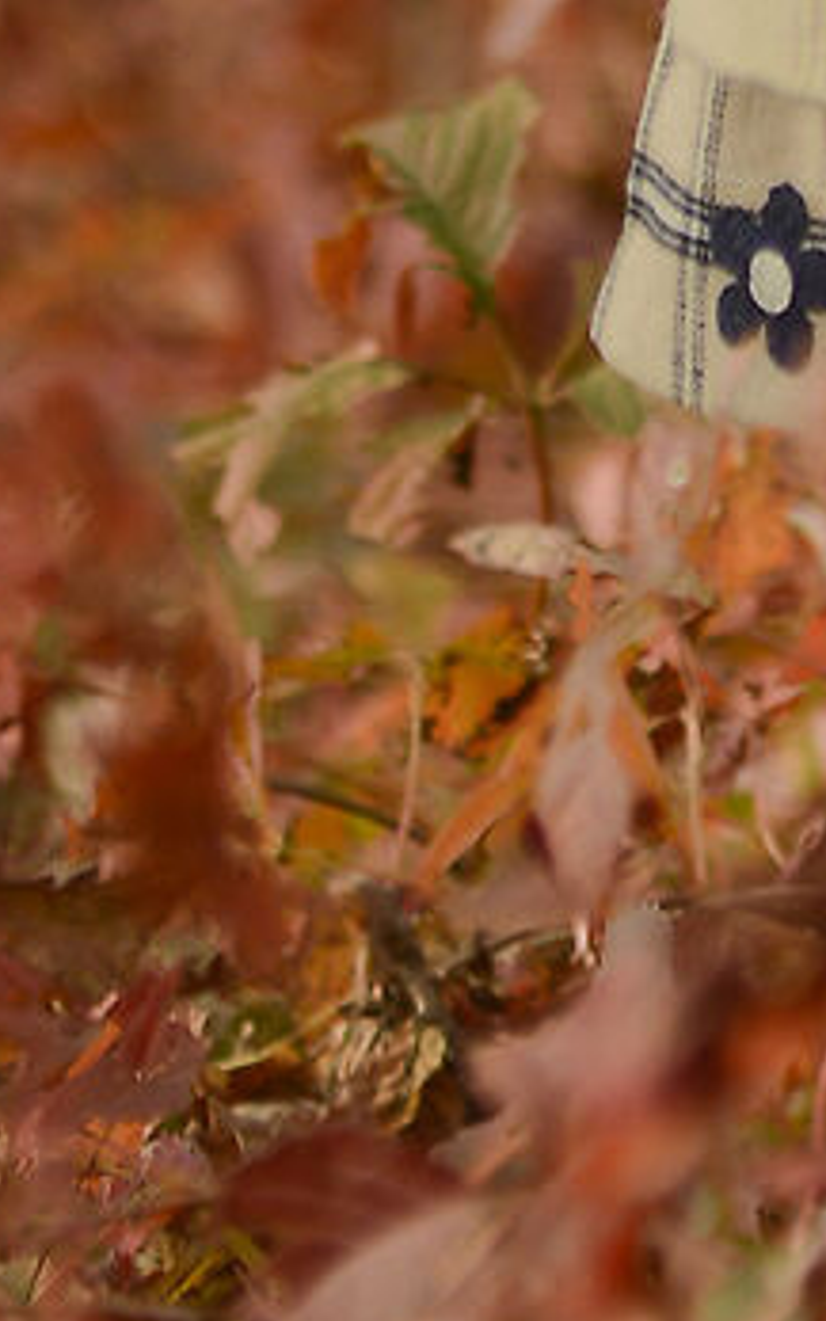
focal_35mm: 1411
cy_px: -1344
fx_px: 50800
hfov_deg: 0.9
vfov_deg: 1.5
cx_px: 1199
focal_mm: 200
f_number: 4
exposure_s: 1/125
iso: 100
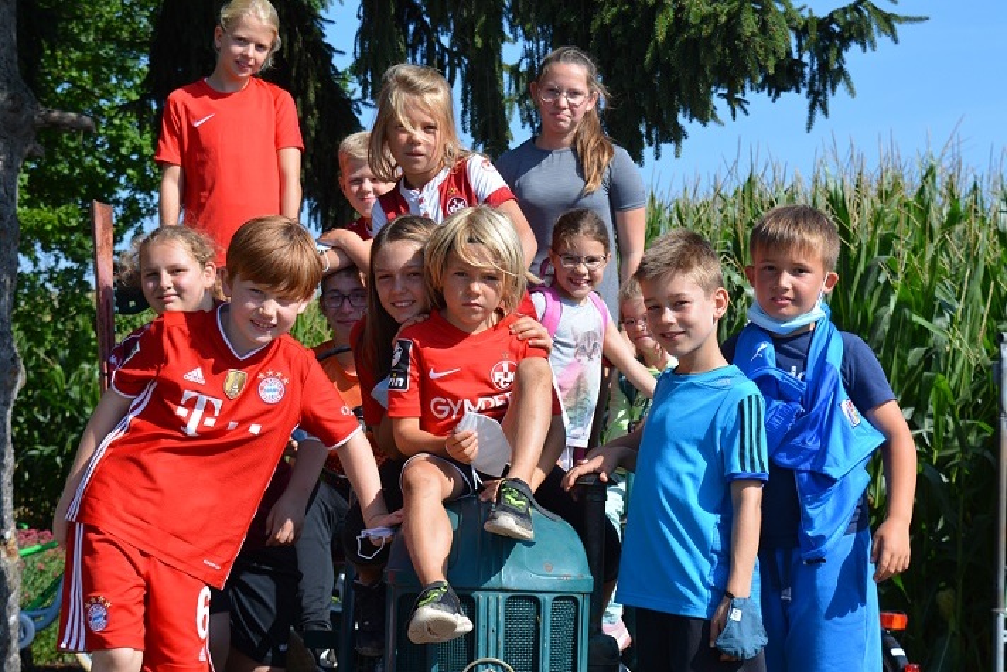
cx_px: 504
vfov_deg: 20.2
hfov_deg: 29.9
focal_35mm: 68
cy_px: 336
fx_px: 1888
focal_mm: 45
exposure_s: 1/250
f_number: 8
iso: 110
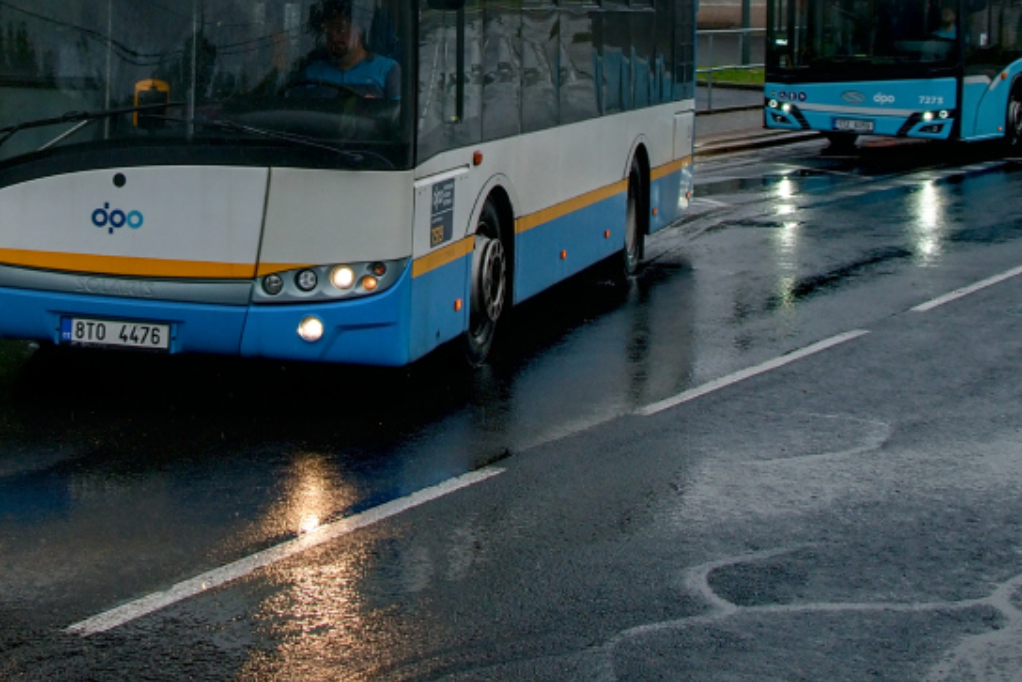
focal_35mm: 86
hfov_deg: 23.5
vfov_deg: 15.4
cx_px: 333
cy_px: -119
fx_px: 2442
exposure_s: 1/250
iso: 400
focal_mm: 24
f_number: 6.3
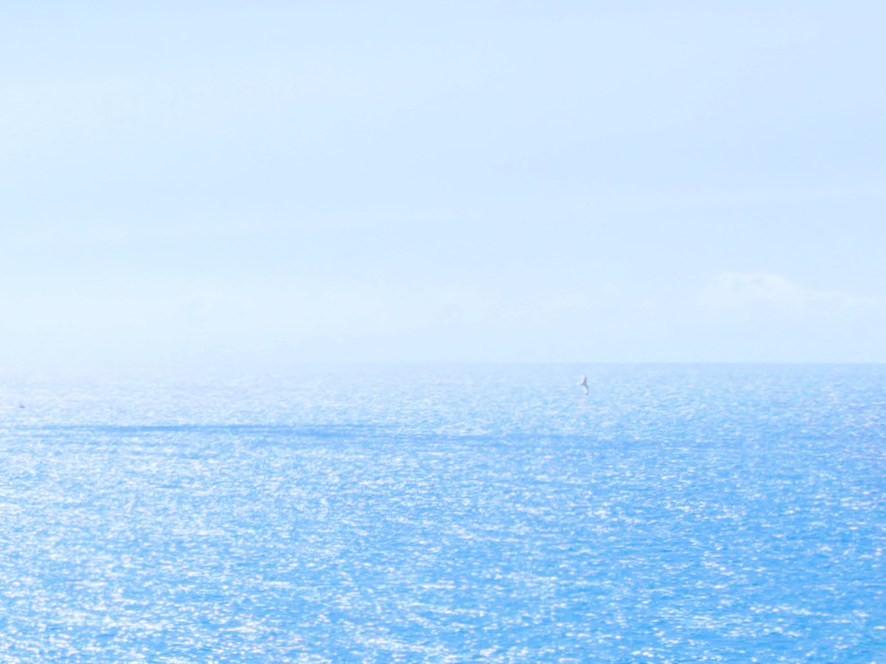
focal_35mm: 129
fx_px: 3301
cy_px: 886
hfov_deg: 13.1
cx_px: -931
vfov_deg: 11.2
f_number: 8
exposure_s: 1/400
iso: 100
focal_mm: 16
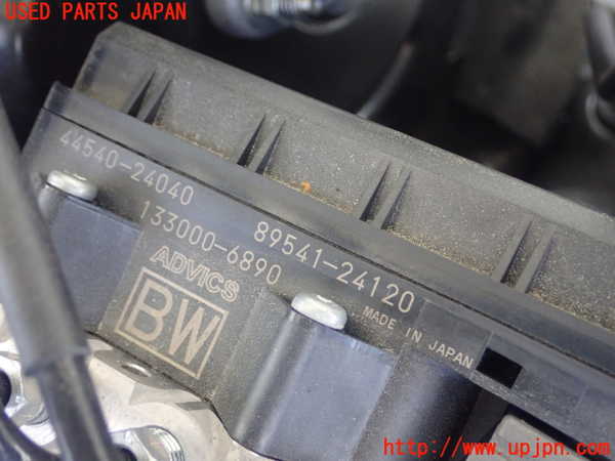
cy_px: 230
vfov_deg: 29.7
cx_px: 308
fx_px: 871
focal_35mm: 49
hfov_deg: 38.9
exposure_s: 1/25
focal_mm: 8.99
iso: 800
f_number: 3.2
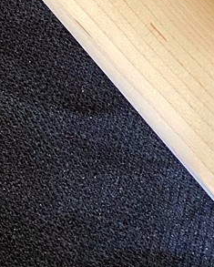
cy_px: -209
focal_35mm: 122
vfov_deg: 14.0
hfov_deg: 12.6
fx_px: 964
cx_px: 41
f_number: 1.8
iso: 500
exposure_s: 1/60
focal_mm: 4.25
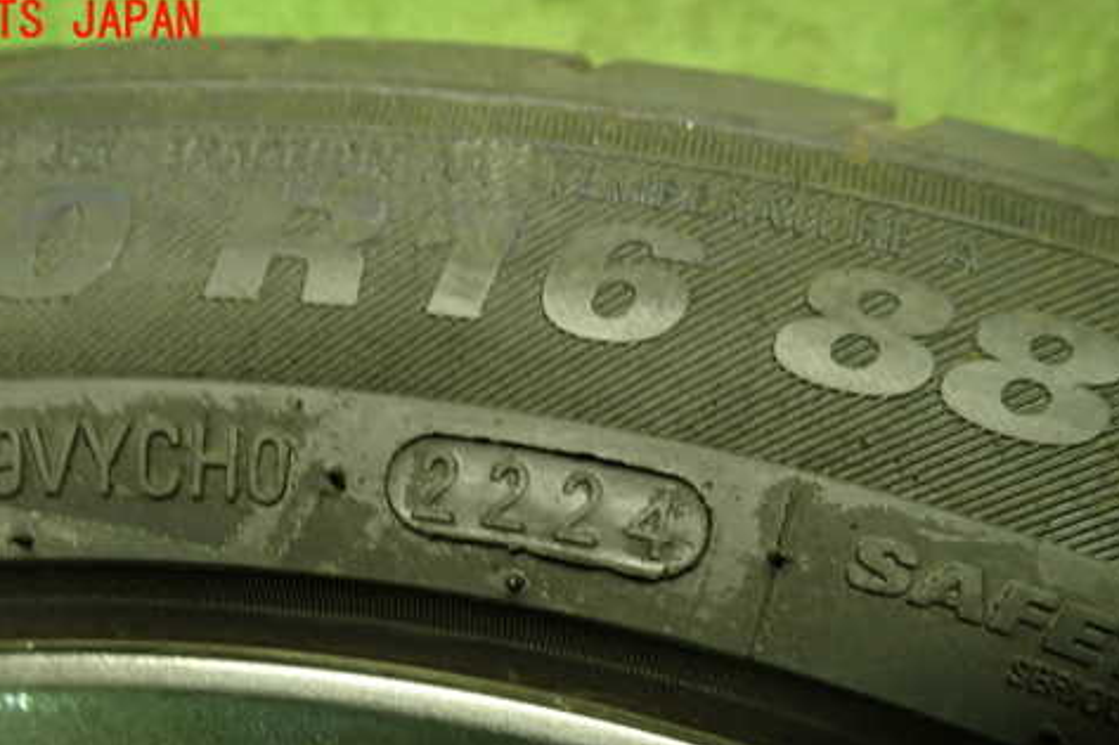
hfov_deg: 57.0
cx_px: 480
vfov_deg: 39.2
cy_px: 525
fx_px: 1025
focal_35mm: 33
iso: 320
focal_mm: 4.5
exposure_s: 1/30
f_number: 2
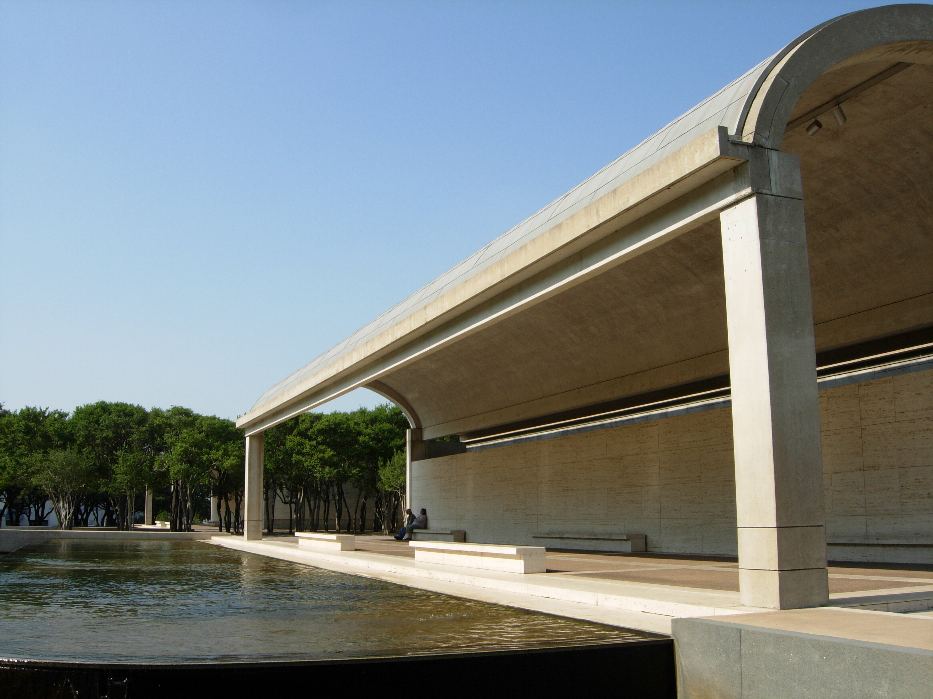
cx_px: 466
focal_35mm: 36
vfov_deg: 39.7
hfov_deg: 51.4
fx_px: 970
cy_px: 350
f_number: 6.1
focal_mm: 7.5
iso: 50
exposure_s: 1/332
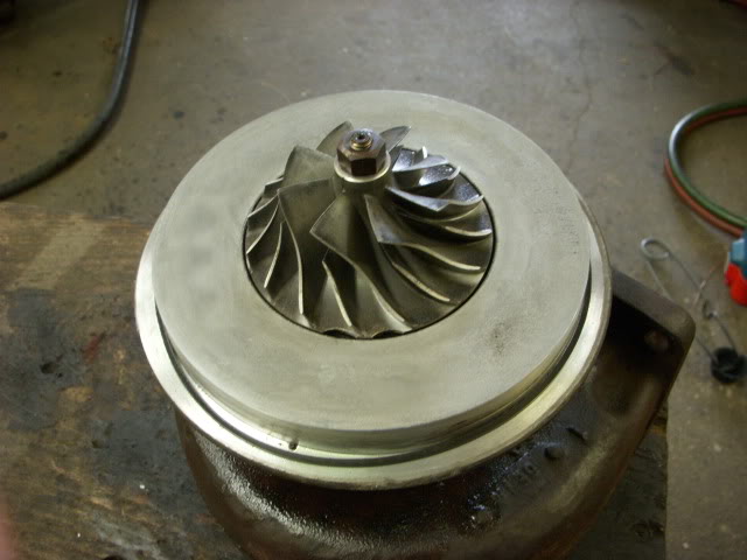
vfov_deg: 37.7
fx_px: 820
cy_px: 280
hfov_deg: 49.0
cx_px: 374
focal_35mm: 38
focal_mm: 6.3
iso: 250
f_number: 3.3
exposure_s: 1/8
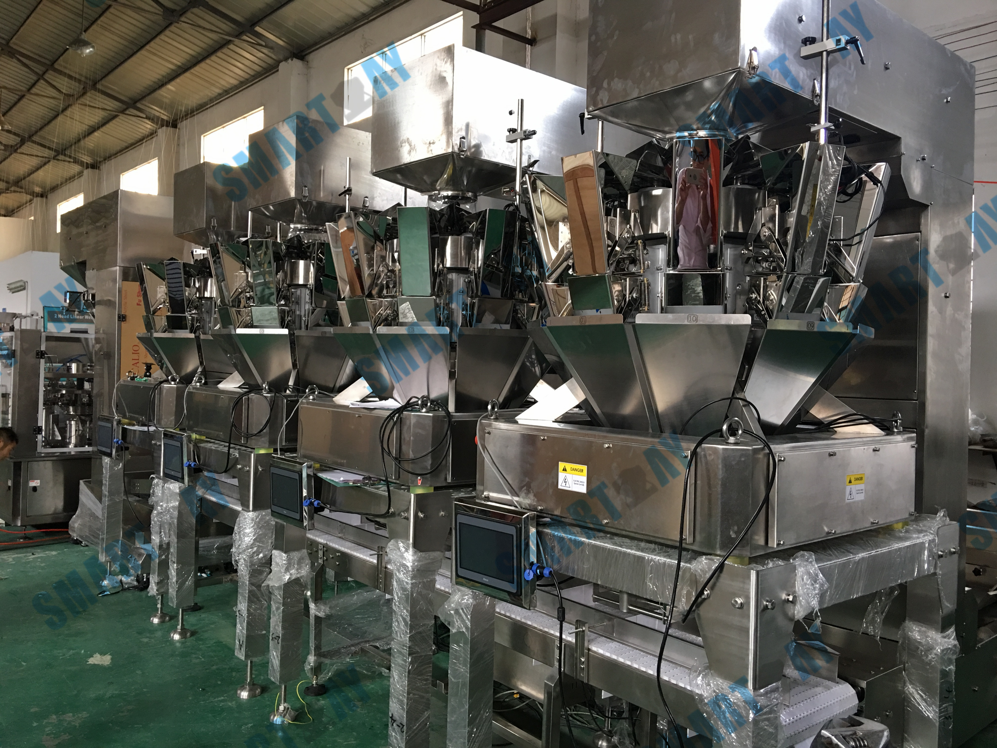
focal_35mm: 29
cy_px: 374
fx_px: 835
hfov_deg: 61.7
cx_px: 498
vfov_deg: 48.2
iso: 64
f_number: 2.2
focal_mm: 4.15
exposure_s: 1/17
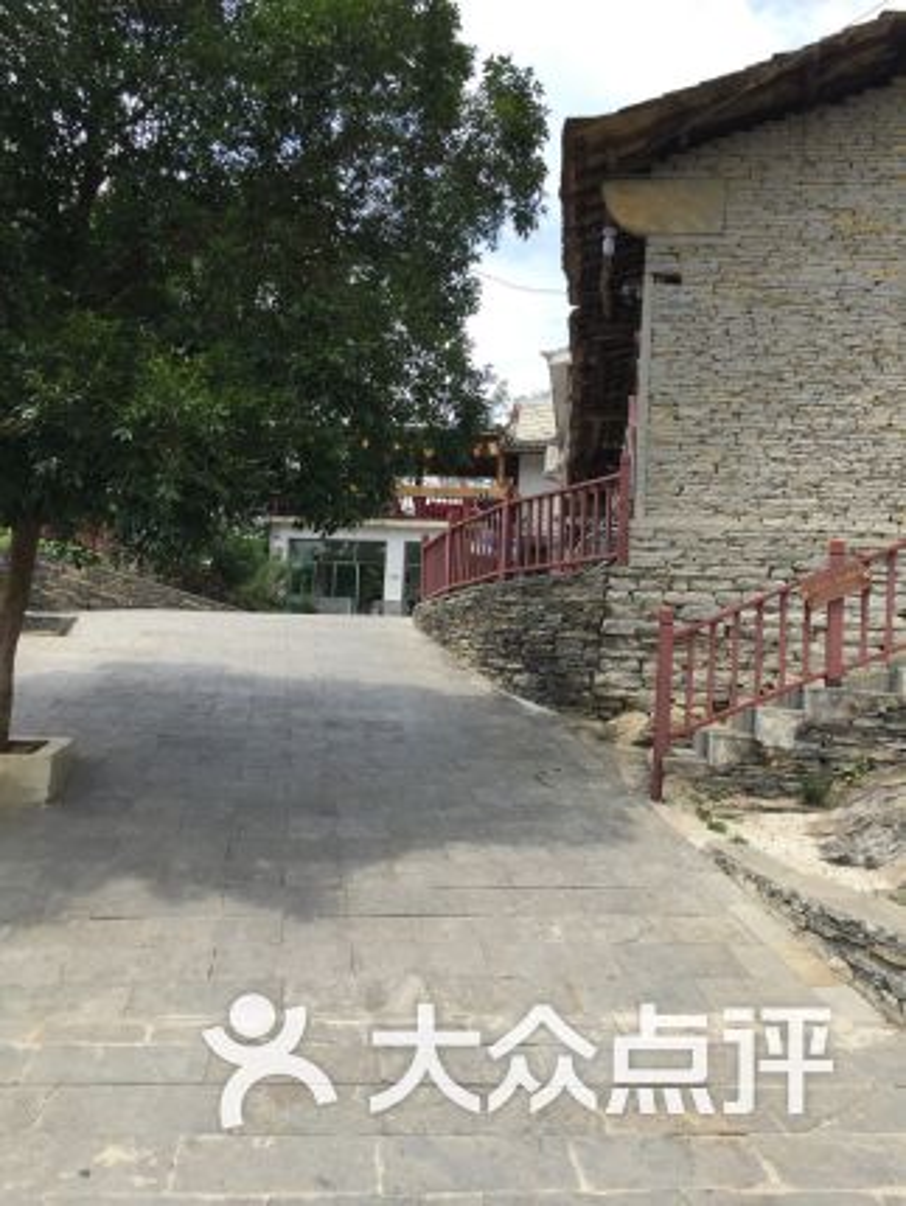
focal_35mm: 29
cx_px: 453
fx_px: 1011
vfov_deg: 61.6
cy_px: 603
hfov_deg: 48.3
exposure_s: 1/1099
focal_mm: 4.15
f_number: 2.2
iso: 32
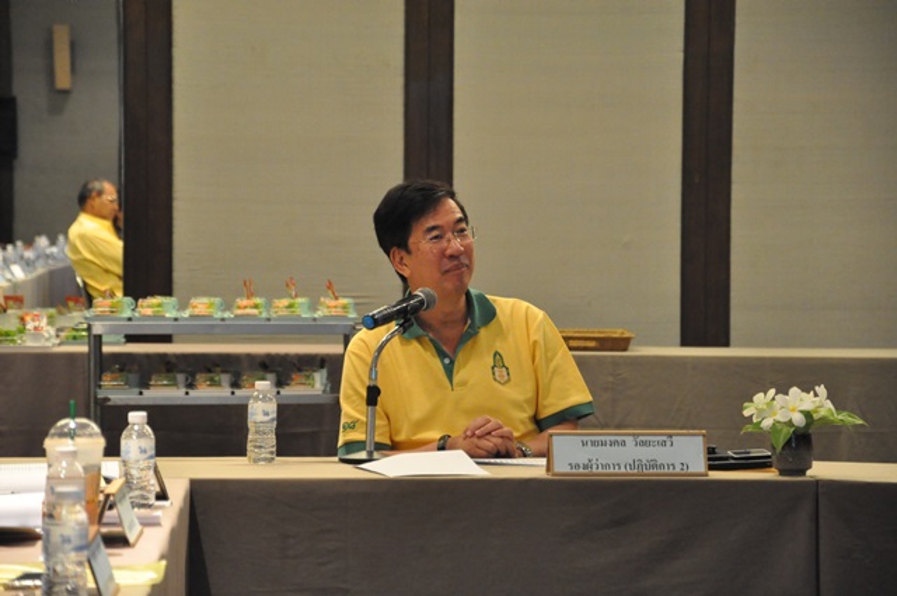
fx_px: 3919
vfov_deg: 8.7
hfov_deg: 13.1
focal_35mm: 158
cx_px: 448
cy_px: 298
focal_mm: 105
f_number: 5.6
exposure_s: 1/15
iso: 3200
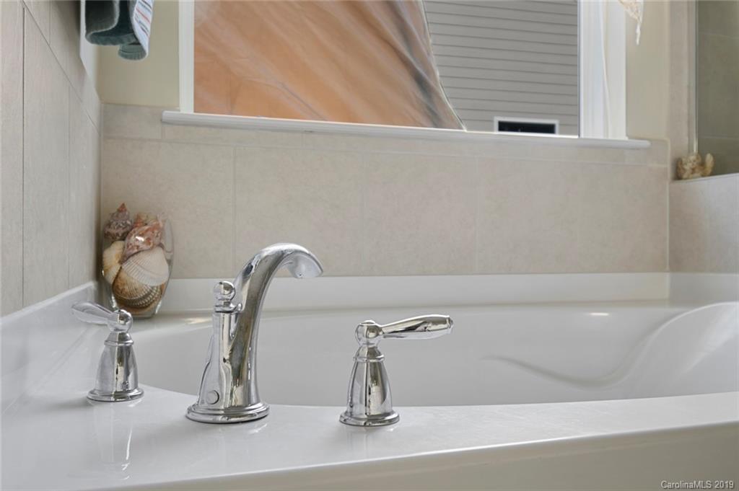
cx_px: 370
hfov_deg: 62.0
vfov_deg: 43.5
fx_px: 615
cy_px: 246
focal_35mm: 30
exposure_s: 1/10
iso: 250
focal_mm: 20
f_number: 5.6
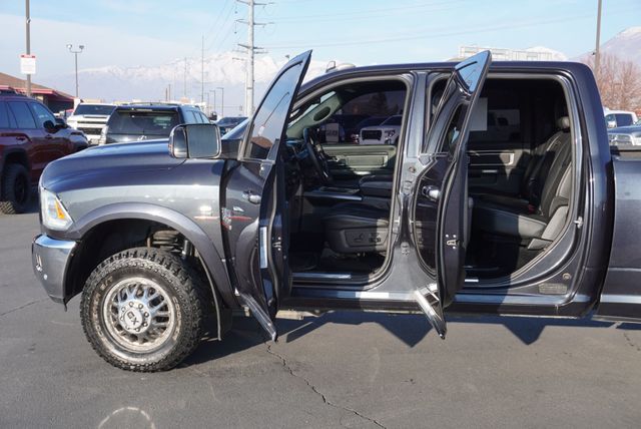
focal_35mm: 40
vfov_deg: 33.1
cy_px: 214
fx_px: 722
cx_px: 320
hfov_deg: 47.9
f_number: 7.1
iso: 100
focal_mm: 27
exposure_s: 1/160
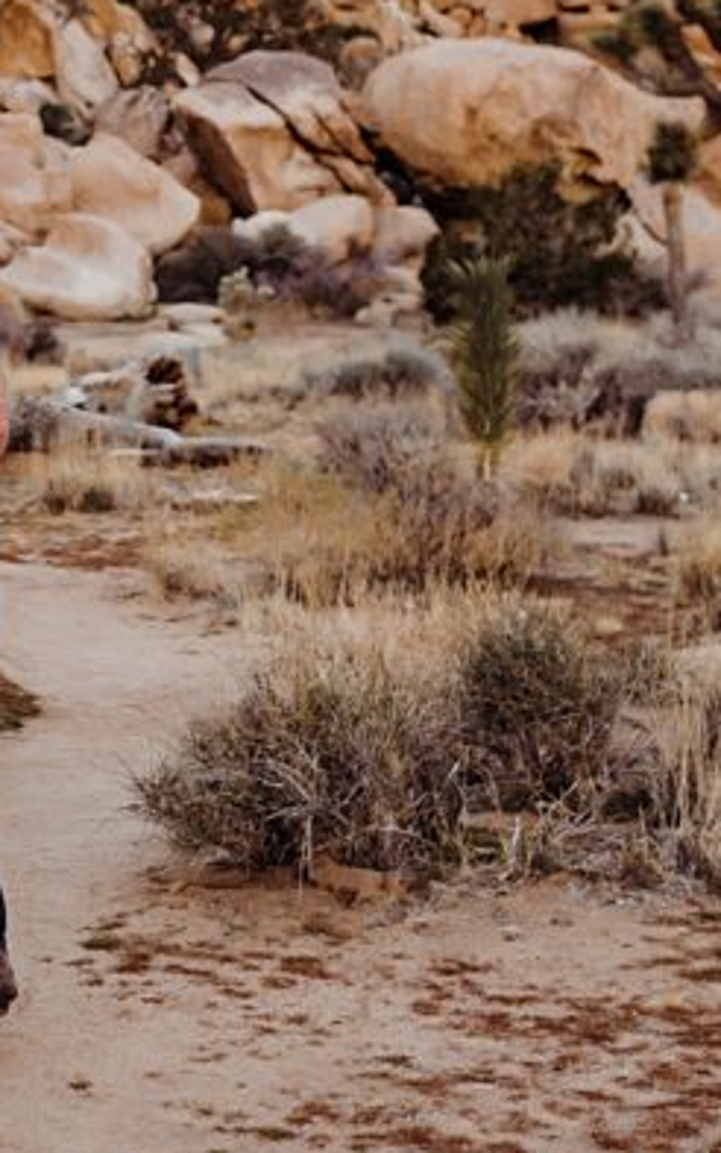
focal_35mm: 93
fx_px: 2921
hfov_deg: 13.4
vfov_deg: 22.1
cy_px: 273
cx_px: -305
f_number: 2.8
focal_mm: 35
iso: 100
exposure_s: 1/200
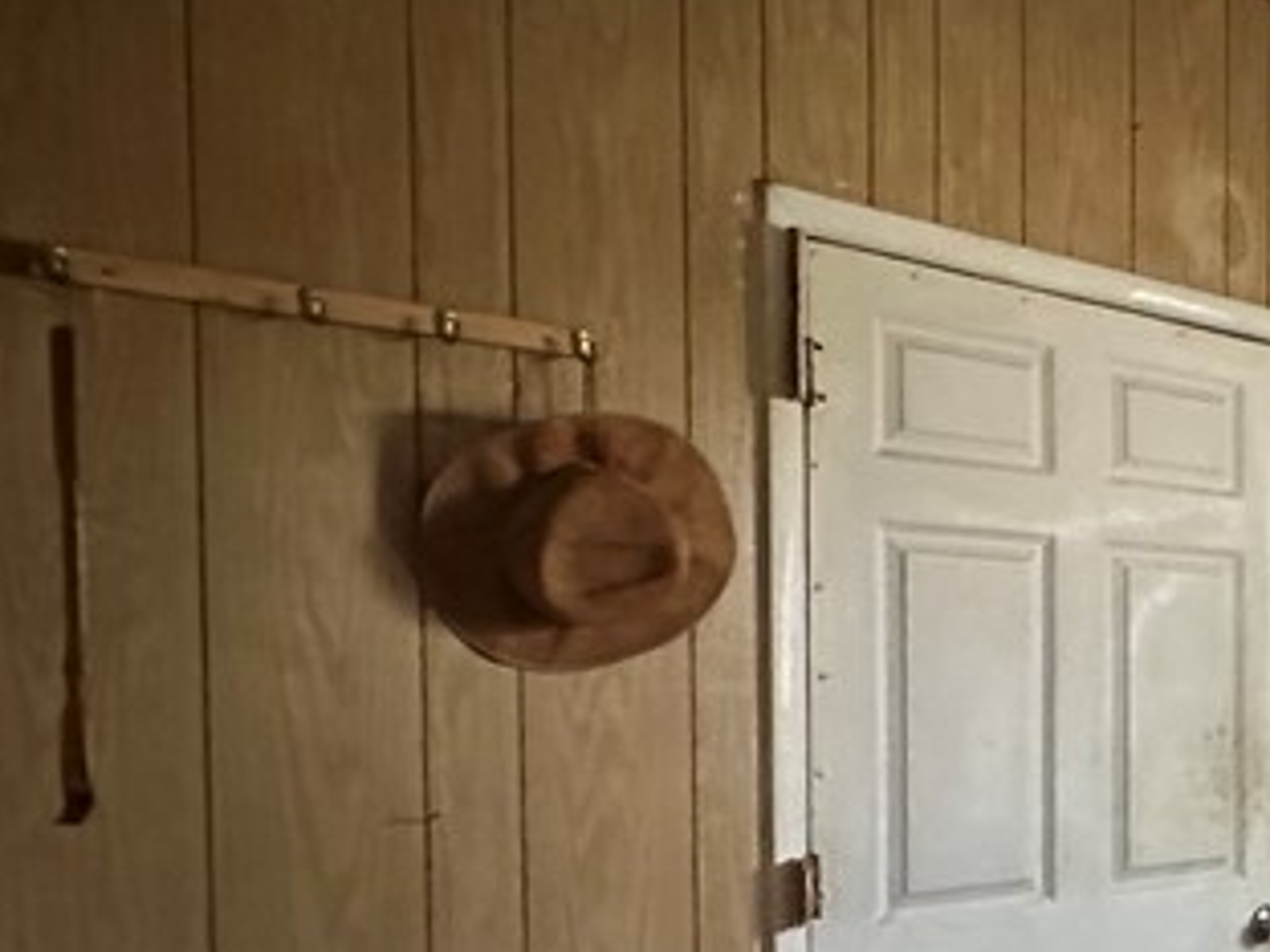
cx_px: 1795
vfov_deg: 30.8
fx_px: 1688
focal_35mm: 46
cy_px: 740
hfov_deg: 29.5
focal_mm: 2.22
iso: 1250
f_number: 2.2
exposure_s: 1/53
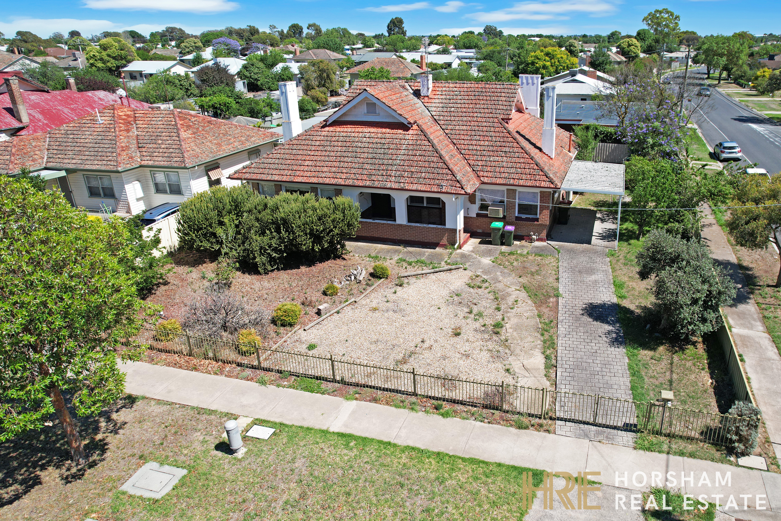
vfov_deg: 57.2
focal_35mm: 22
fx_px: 477
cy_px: 260
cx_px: 390
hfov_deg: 78.6
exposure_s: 1/1500
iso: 110
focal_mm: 8.38
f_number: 2.8
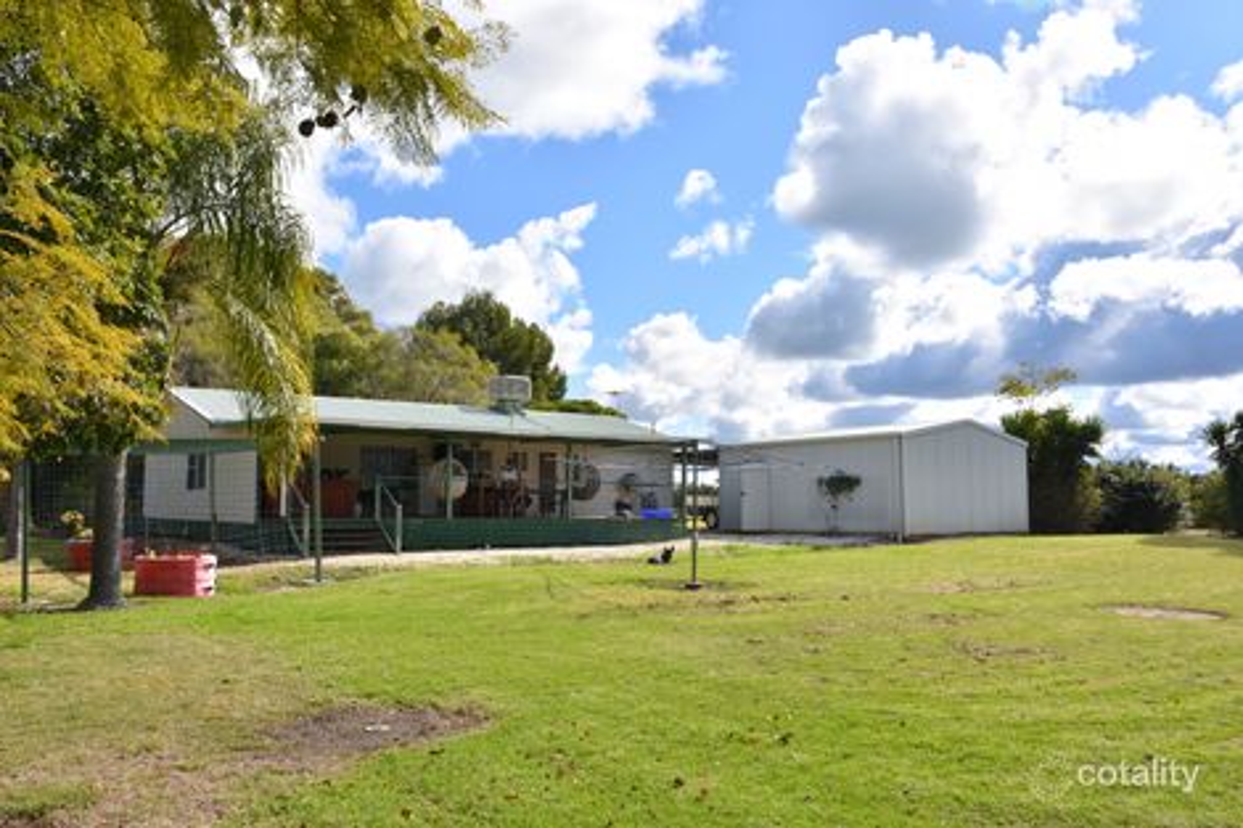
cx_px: 622
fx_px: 1035
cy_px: 414
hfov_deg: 61.9
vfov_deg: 43.6
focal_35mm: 30
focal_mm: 20
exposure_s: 1/250
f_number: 10
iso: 100
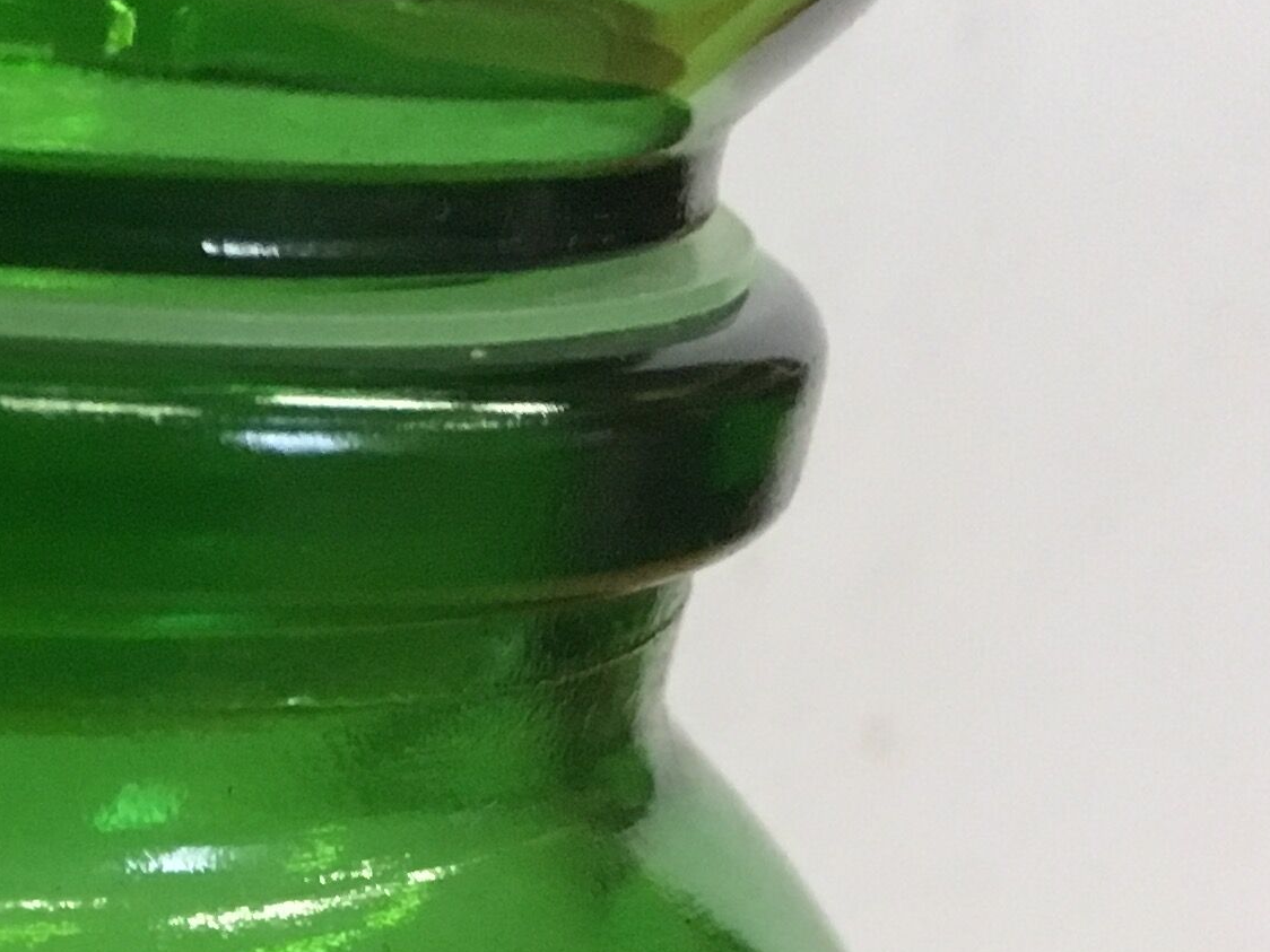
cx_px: -312
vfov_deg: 13.2
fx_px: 3816
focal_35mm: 104
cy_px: 1553
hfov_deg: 17.8
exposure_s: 1/33
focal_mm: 4.15
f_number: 2.2
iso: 200
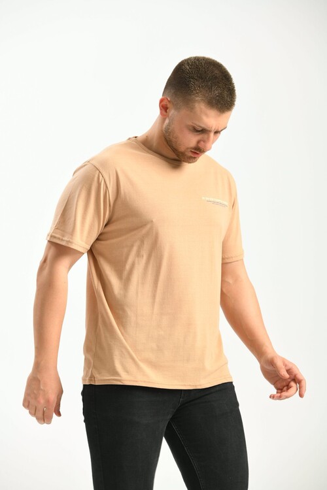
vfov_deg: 15.2
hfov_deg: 10.2
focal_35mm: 135
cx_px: 164
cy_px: 245
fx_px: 1839
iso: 100
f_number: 5.6
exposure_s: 1/160
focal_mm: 135
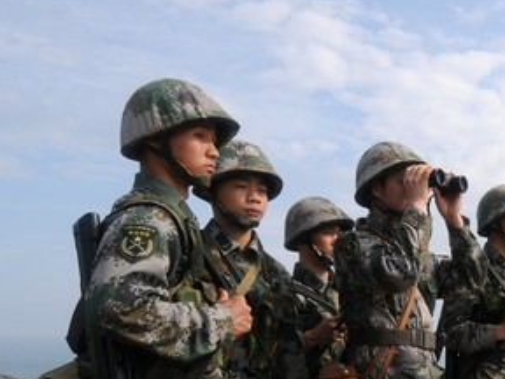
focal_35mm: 50
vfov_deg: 28.2
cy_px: 347
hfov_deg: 34.2
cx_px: 533
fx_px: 722
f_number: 8
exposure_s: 1/500
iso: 200
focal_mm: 11
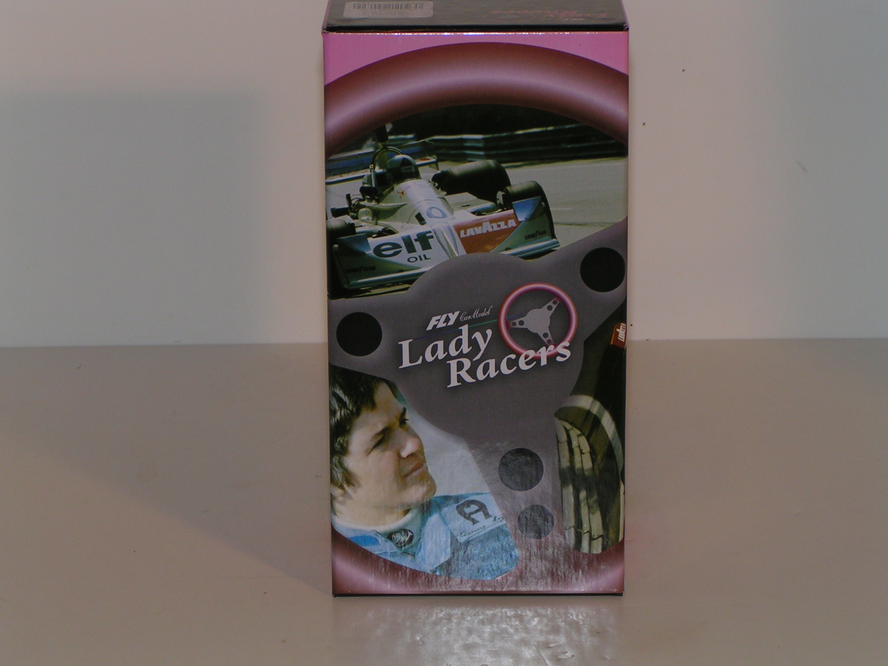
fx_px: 3053
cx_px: 444
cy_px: 333
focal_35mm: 119
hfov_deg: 16.6
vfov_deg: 12.5
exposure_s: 1/125
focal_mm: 18.2
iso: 50
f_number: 5.6
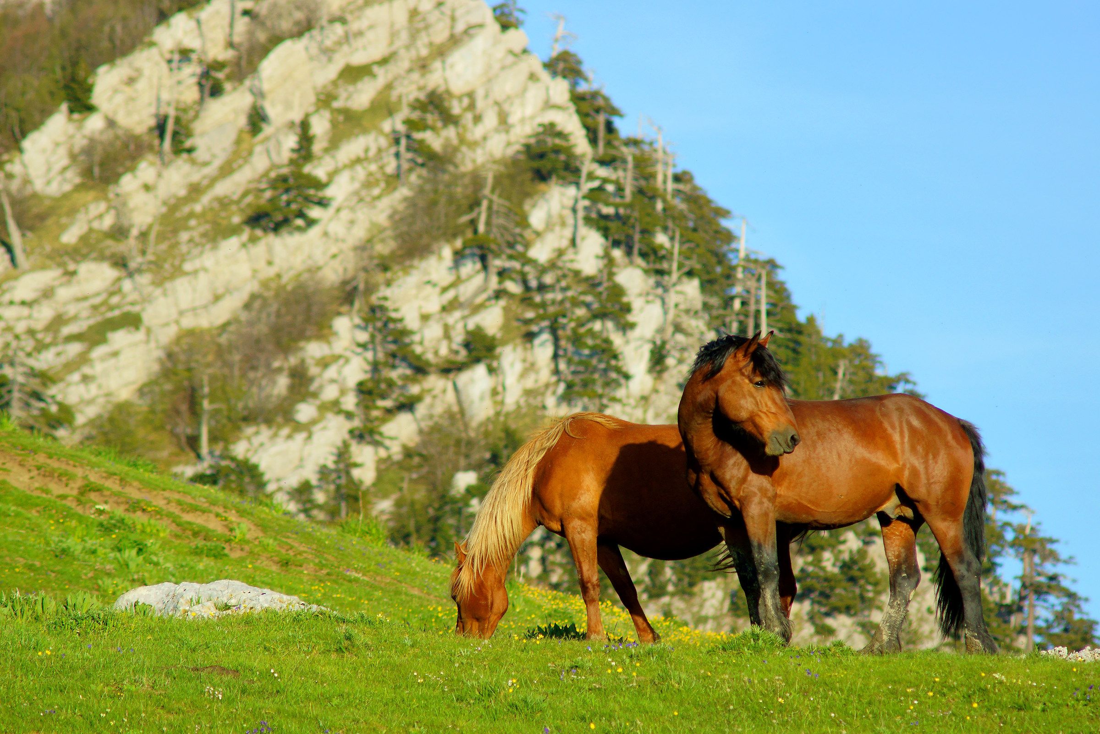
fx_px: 9624
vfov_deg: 4.4
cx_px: 550
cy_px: 367
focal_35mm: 315
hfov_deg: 6.5
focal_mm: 210
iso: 200
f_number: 5.6
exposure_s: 1/640
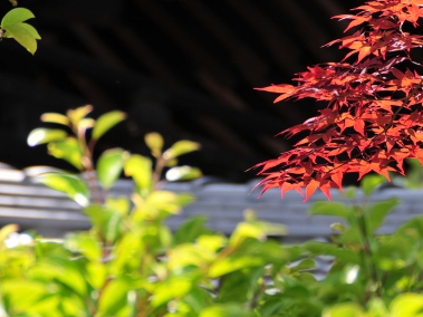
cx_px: 302
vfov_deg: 3.1
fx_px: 5949
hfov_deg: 4.1
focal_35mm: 487
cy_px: 168
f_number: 6.3
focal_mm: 200
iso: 200
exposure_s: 1/160
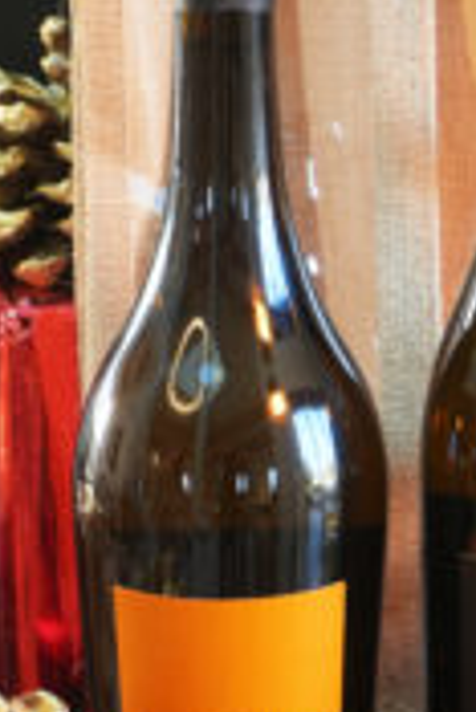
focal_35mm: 193
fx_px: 3820
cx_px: 342
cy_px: 191
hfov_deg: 7.1
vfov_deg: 10.6
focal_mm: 50
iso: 500
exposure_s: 1/50
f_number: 5.6
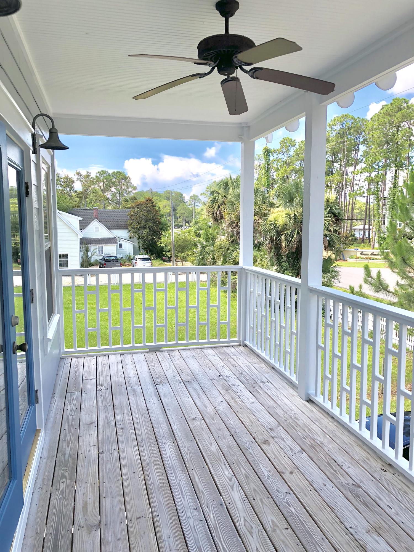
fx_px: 446
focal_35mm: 28
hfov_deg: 49.7
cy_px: 276
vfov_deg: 63.4
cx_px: 207
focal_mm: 4
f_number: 1.8
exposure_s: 1/484
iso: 20
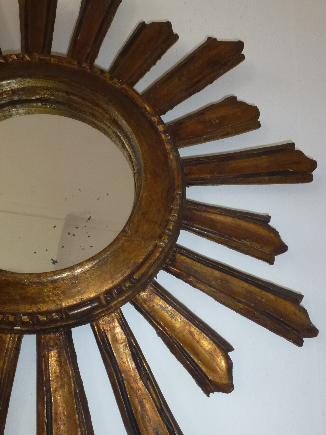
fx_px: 326
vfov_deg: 67.3
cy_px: 218
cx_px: 163
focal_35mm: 26
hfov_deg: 53.1
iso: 250
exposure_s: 1/60
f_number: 6.3
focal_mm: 4.7
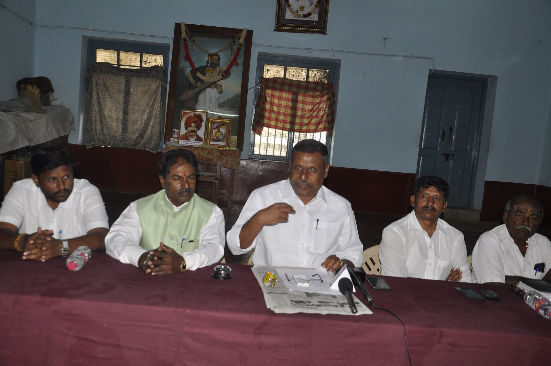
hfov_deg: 53.2
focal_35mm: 36
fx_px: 550
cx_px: 276
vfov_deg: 36.8
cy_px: 183
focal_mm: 24
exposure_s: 1/125
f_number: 5
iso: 320
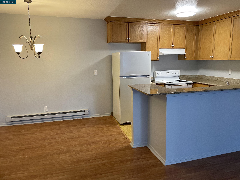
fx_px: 180
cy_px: 90
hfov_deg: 67.3
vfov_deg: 53.1
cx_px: 120
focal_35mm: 26
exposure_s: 1/60
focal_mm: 4.2
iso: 100
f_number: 1.6
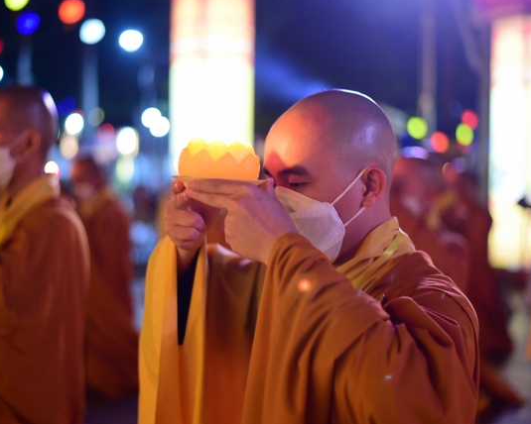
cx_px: 261
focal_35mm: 57
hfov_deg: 33.0
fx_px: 896
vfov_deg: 26.7
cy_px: 210
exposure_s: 1/30
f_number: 1.8
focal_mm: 50
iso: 1000
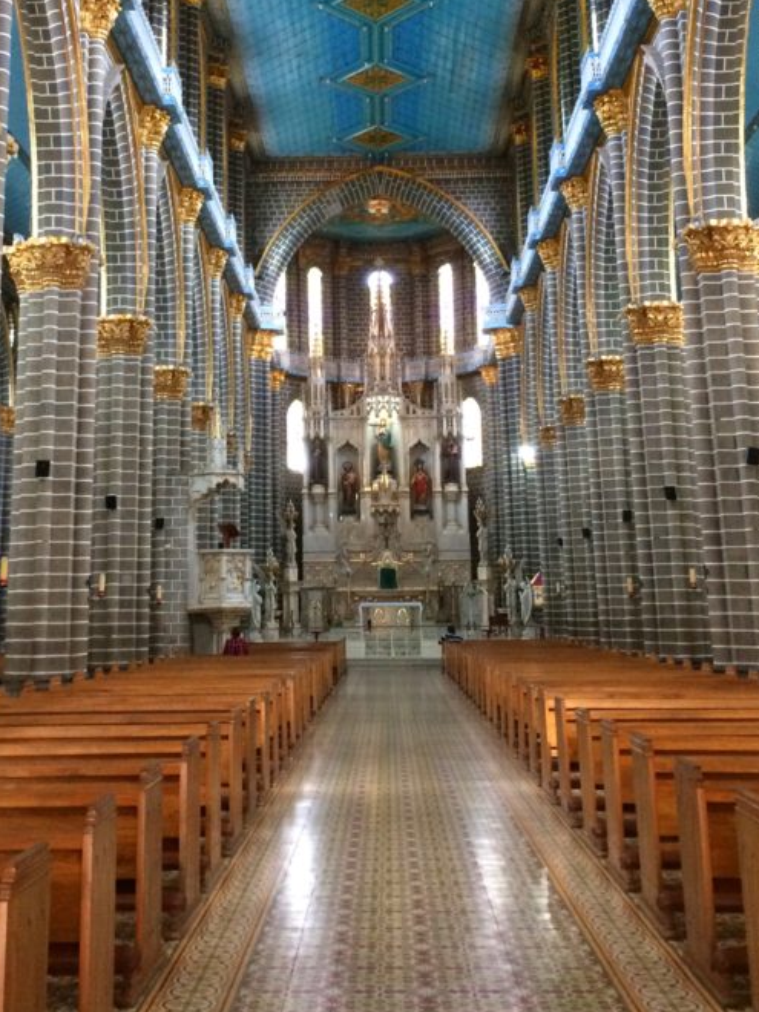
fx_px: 1316
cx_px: 328
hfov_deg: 32.1
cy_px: 279
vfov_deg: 41.1
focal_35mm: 45
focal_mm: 4.15
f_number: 2.2
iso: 250
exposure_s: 1/24
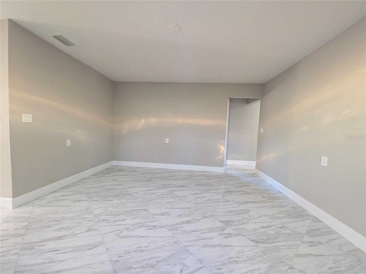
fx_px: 148
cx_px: 183
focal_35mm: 14
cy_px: 137
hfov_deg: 102.1
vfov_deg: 85.7
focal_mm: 1.85
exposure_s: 1/23.8
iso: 232
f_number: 2.2
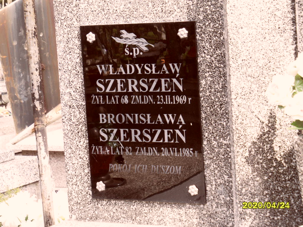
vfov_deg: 12.3
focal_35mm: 120
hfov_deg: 16.4
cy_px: 114
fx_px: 1050
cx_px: 152
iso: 100
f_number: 4.4
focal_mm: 20
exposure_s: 1/60
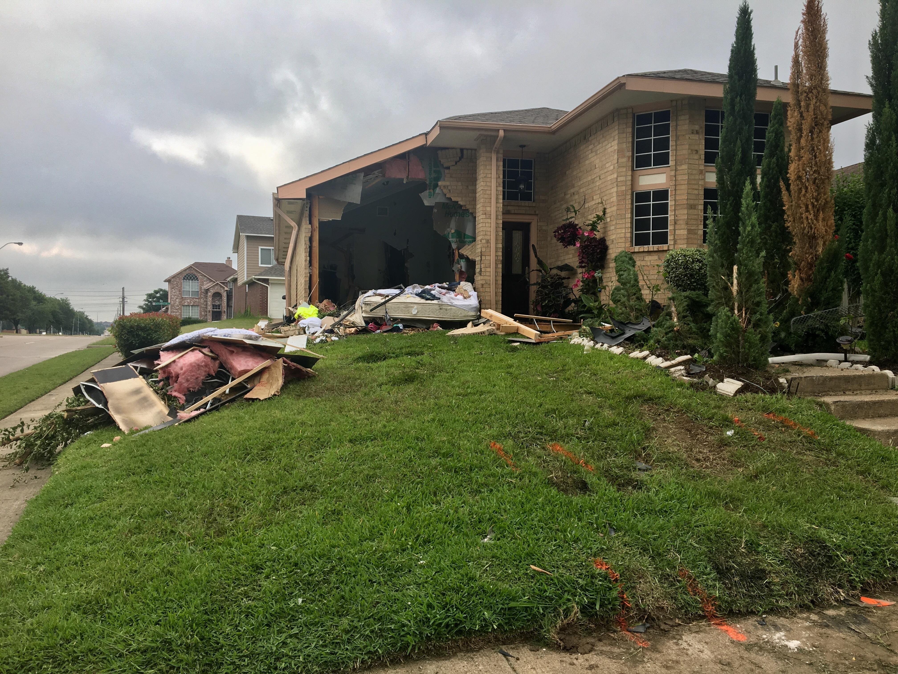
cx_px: 449
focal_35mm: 29
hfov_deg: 61.7
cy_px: 337
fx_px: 752
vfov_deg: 48.2
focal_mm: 4.15
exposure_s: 1/596
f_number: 2.2
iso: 25
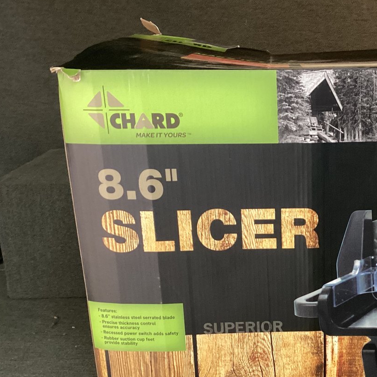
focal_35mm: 51
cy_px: 252
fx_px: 628
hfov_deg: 32.0
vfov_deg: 33.1
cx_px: 330
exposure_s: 1/60
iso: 320
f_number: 2.4
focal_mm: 3.3
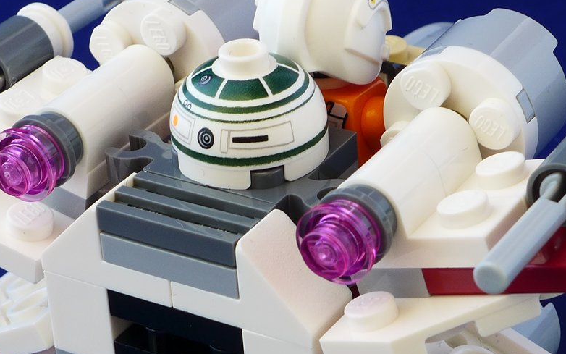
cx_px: 337
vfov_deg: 10.6
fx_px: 1898
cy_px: 263
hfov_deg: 17.0
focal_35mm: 123
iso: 80
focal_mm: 9.8
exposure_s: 1/5
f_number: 4.5
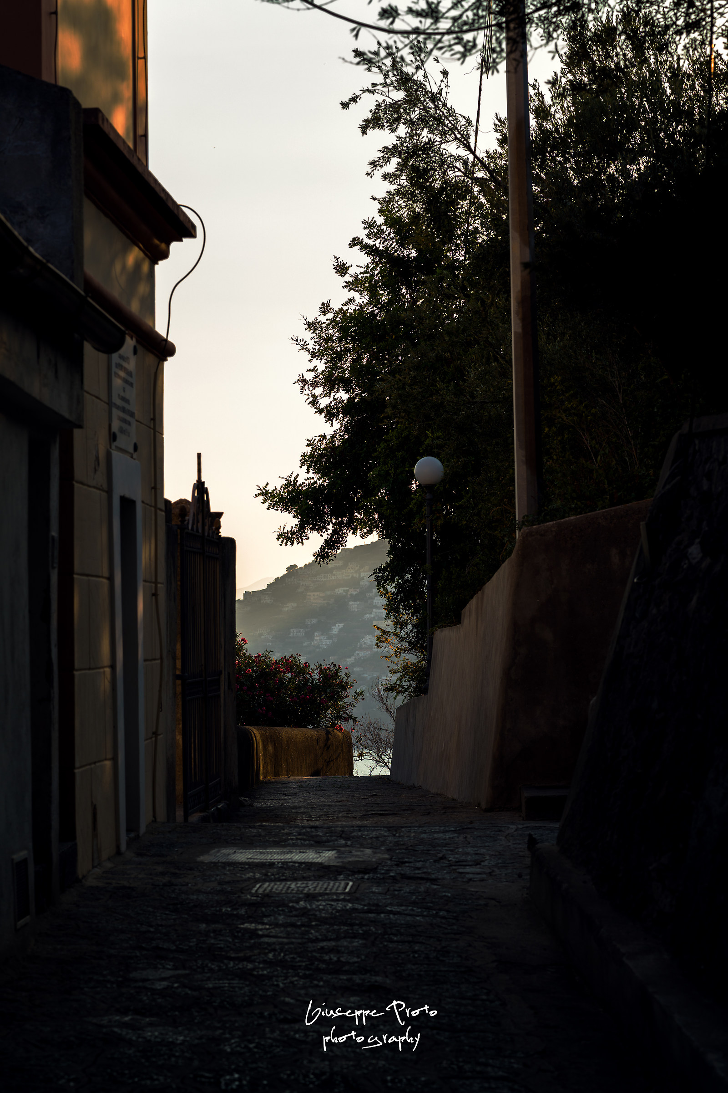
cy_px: 546
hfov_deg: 13.7
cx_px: 364
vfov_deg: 20.4
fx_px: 3033
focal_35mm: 100
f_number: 8
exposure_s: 1/250
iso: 250
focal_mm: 100
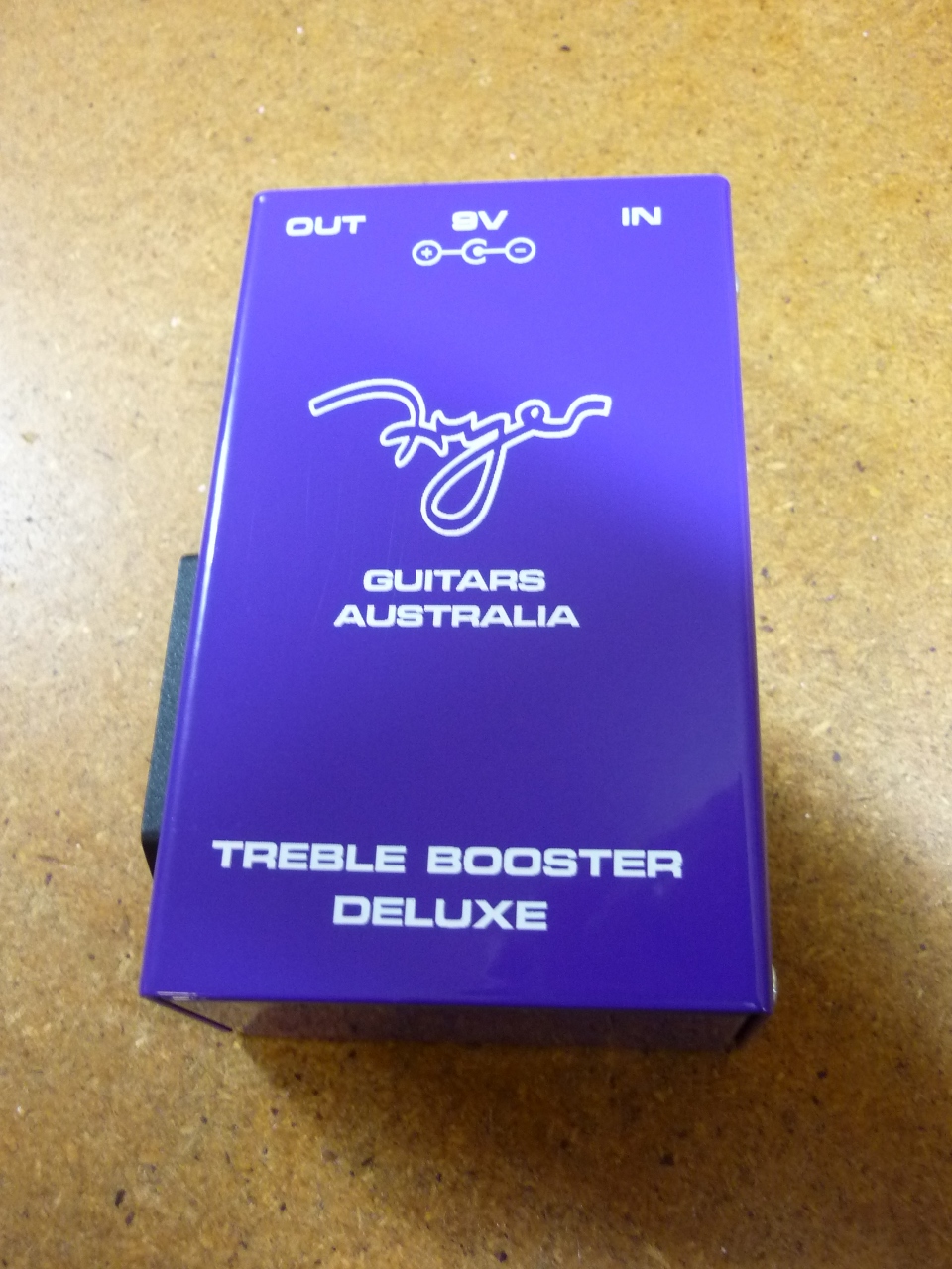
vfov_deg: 55.4
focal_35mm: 33
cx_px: 476
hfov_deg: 42.9
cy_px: 634
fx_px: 1210
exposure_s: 1/13
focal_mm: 5.5
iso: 400
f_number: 2.8
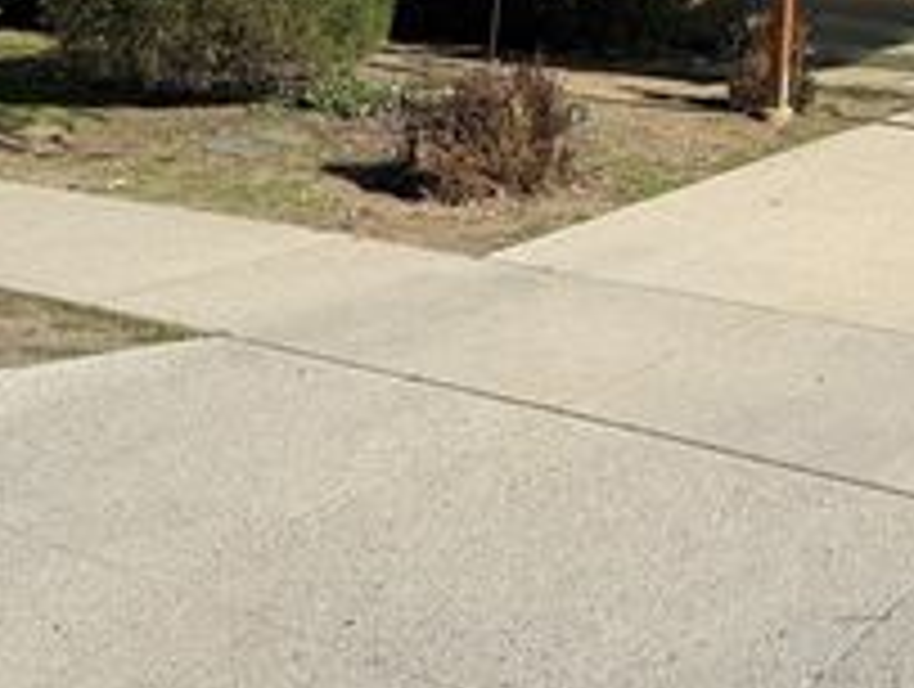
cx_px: 689
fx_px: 1561
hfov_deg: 32.0
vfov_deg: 23.7
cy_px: -11
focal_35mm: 59
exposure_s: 1/4673
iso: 80
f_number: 1.78
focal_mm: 6.76
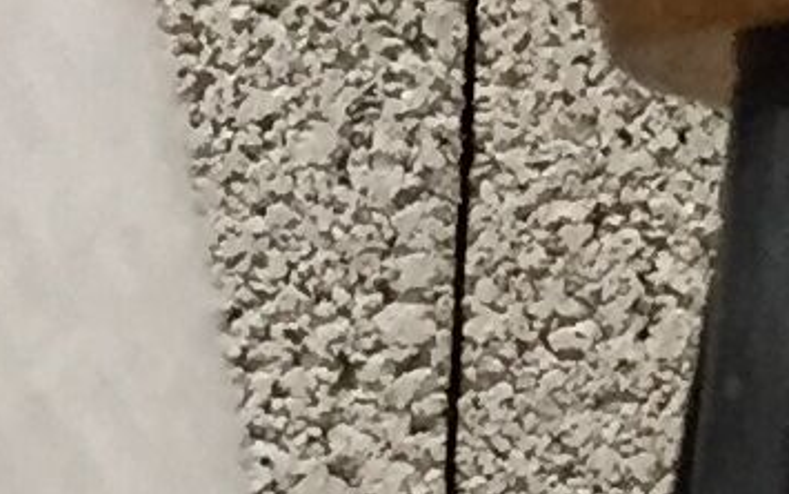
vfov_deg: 4.6
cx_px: 380
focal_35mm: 283
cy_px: 870
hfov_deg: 7.4
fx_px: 6086
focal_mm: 4.15
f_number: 2.2
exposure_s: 1/33
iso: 200
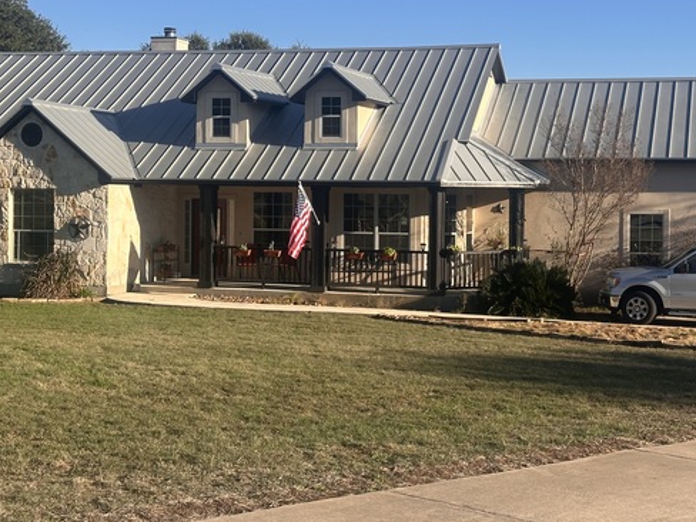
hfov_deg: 30.7
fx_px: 1267
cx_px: 377
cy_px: 230
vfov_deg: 23.3
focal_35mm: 63
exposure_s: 1/3155
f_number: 1.78
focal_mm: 6.86
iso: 64
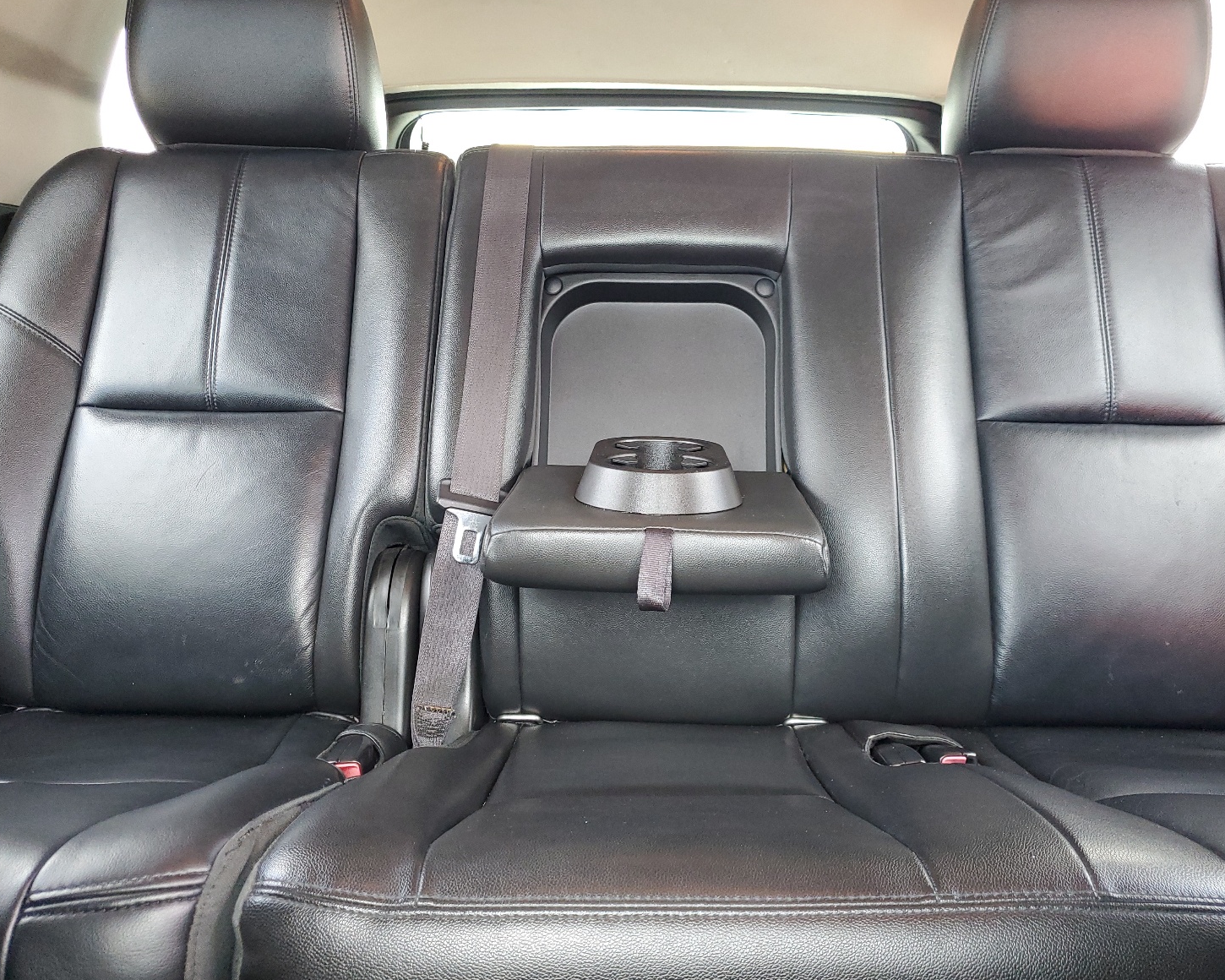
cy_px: 483
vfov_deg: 51.5
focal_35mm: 28
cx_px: 650
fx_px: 1015
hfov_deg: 62.2
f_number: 1.5
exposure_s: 1/60.2
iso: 173
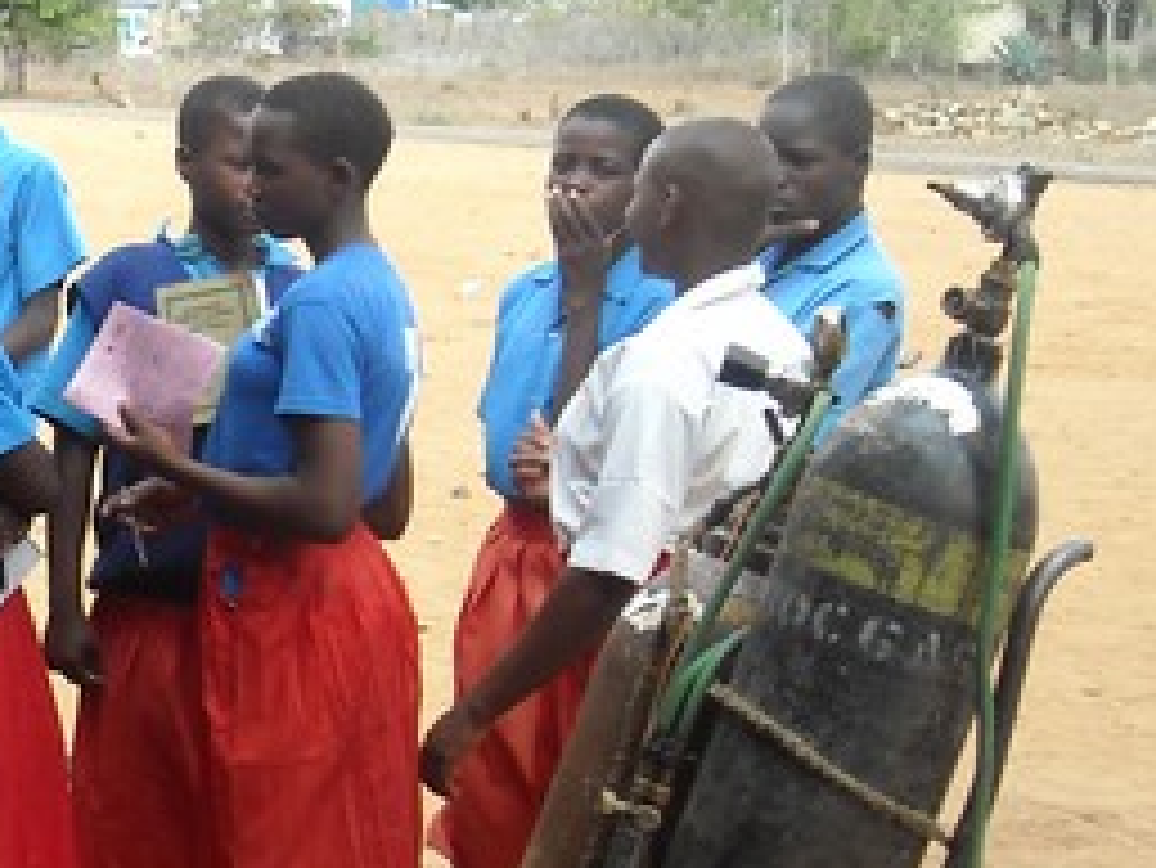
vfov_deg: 13.6
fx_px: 3642
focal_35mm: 109
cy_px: 360
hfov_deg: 17.2
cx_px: -265
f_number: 2.8
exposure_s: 1/250
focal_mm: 5.7
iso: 64
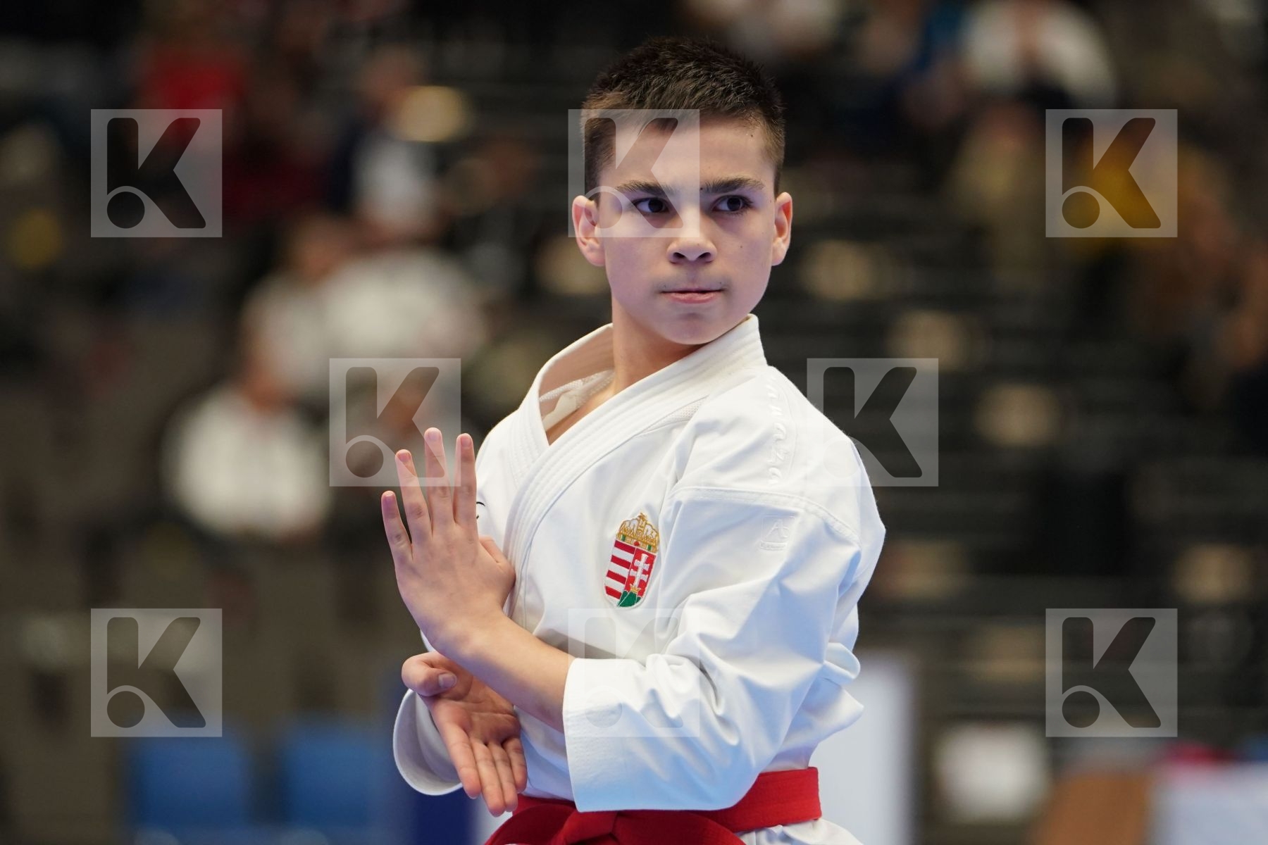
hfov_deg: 7.6
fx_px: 9544
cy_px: 422
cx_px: 634
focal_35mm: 271
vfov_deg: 5.1
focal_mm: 181
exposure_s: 1/500
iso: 1600
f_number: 2.8
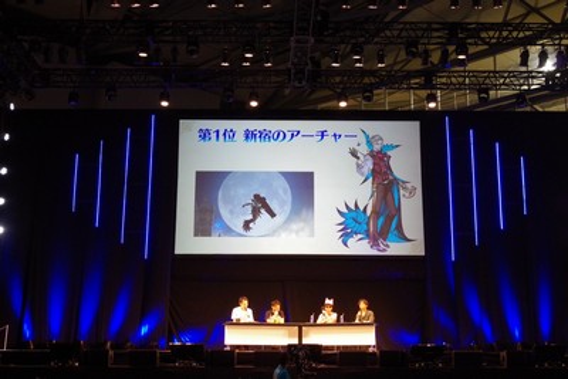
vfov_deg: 28.1
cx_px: 284
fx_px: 758
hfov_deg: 41.1
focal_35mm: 48
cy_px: 190
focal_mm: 32
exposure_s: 1/60
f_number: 7.1
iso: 1600
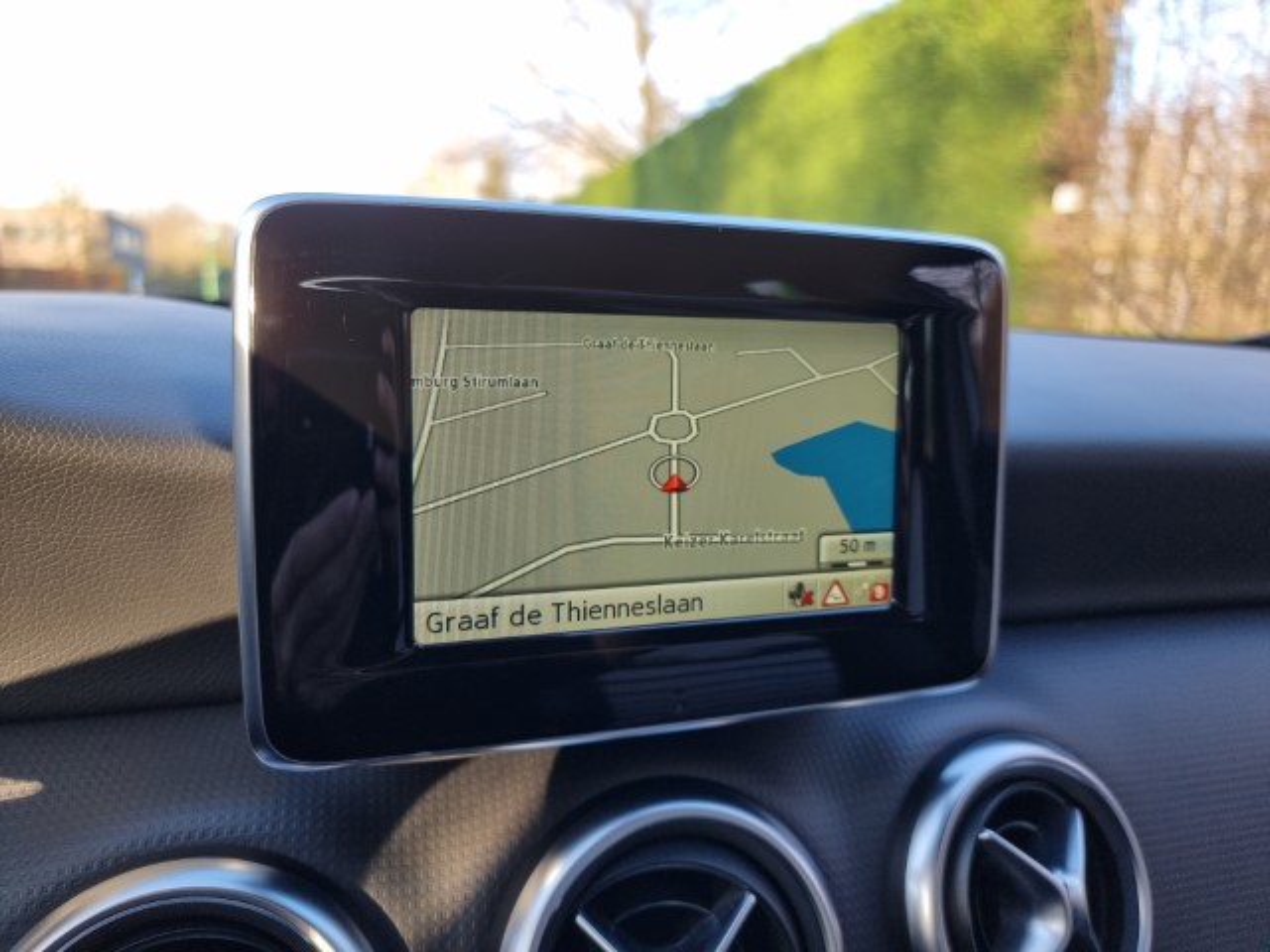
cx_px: 635
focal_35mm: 24
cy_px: 476
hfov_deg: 71.6
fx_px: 881
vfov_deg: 56.8
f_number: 1.8
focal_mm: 6.7
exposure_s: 1/70
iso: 50
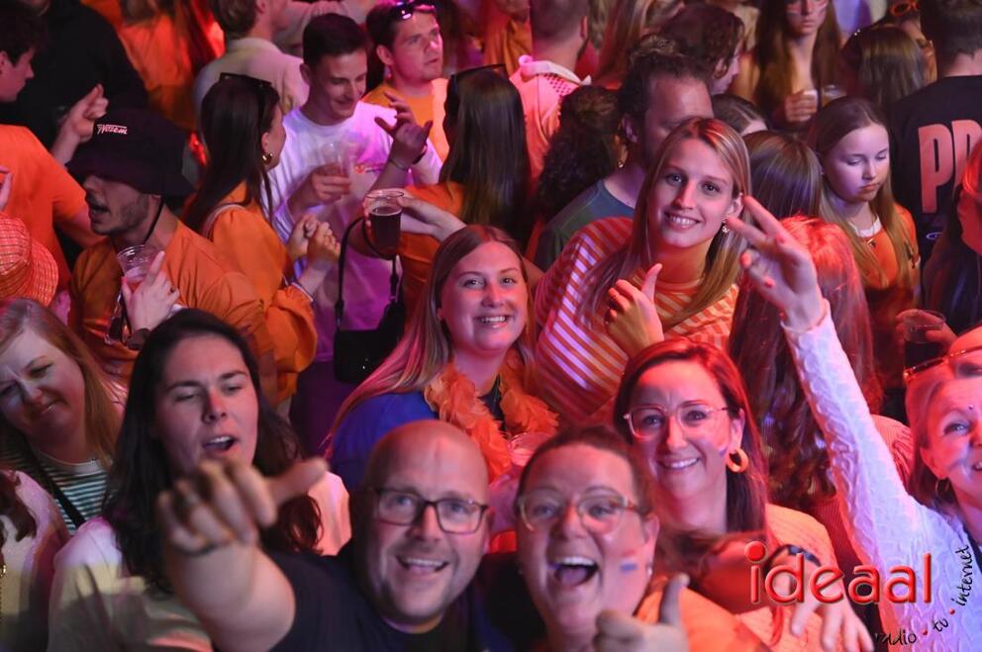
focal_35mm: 70
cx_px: 491
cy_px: 326
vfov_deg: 19.4
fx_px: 1907
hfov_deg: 28.9
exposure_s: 1/250
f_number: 4
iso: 8000
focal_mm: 70
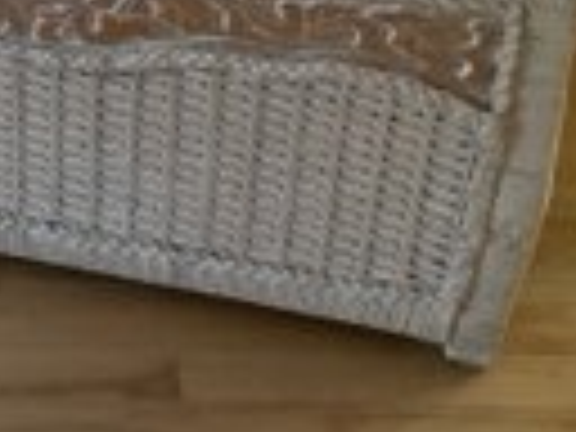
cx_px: 88
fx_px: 1381
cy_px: 56
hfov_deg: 23.1
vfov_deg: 17.6
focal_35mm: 83
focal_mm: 3.3
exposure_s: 1/33
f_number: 2.4
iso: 400
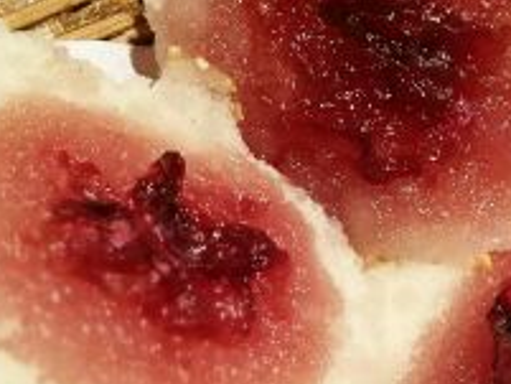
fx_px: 1388
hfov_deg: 20.7
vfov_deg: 15.7
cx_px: 366
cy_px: 258
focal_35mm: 94
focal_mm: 4.5
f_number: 4
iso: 250
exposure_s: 1/33.3
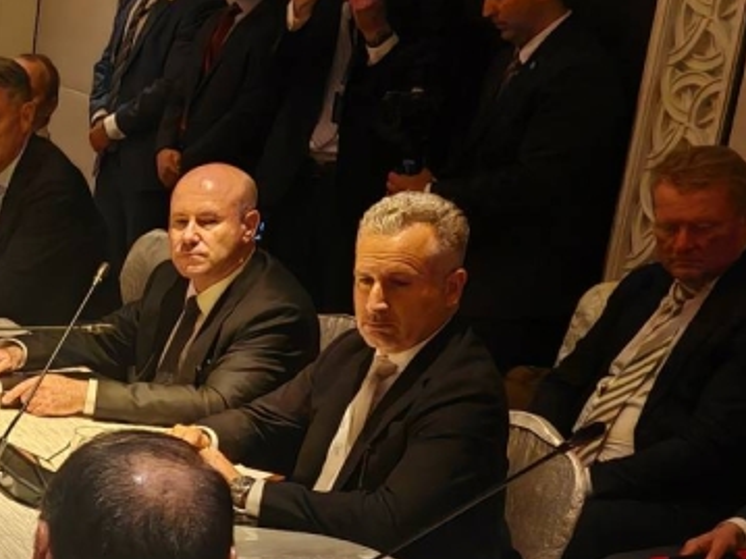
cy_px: 553
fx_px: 2090
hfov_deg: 17.9
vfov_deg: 15.0
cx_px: -397
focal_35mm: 97
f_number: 1.6
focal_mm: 5.4
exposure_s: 1/170
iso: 1250
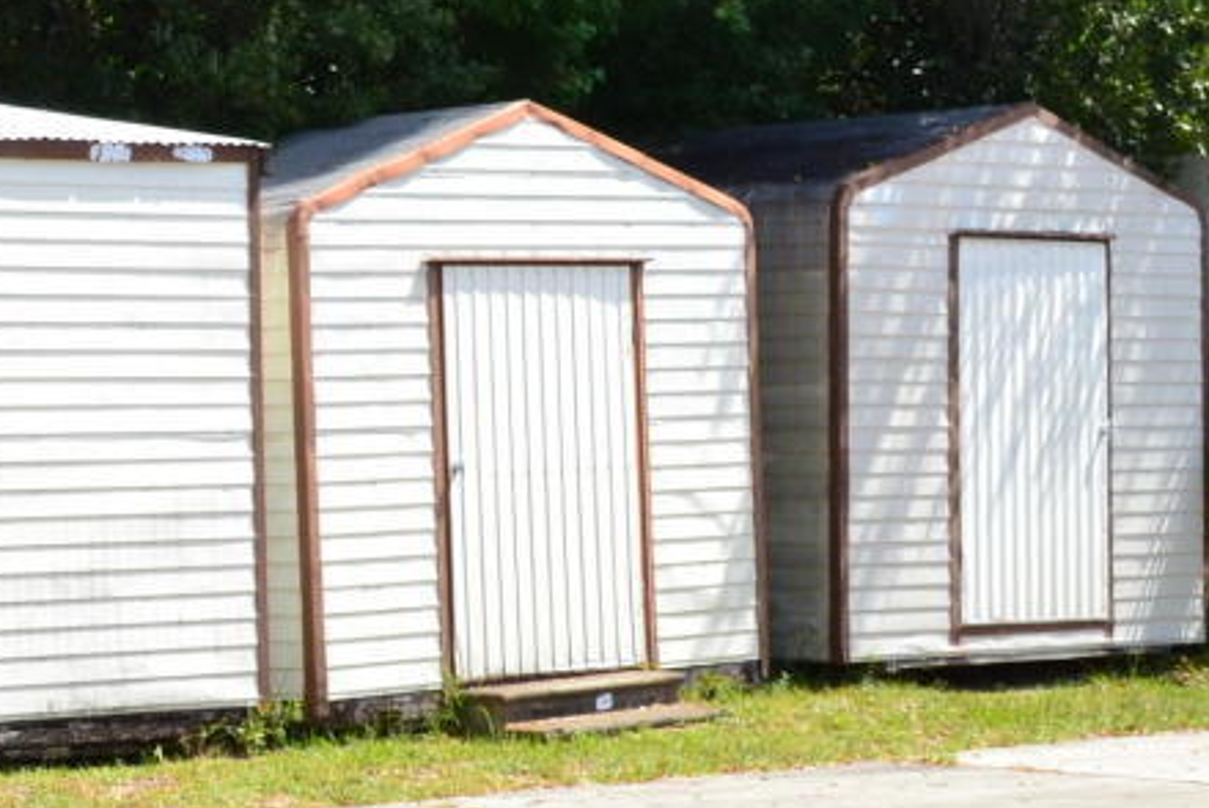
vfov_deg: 10.1
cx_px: -305
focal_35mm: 136
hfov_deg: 14.5
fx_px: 4570
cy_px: 492
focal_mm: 26
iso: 400
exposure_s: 1/250
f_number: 10
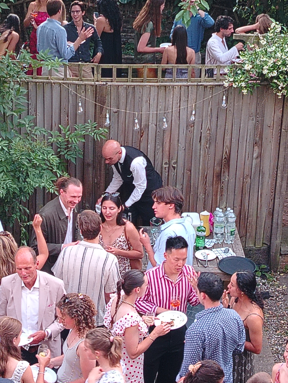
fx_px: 1120
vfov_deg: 19.4
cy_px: 192
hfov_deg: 14.6
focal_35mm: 101
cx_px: 144
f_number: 1.75
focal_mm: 5.25
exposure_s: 1/50
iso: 200
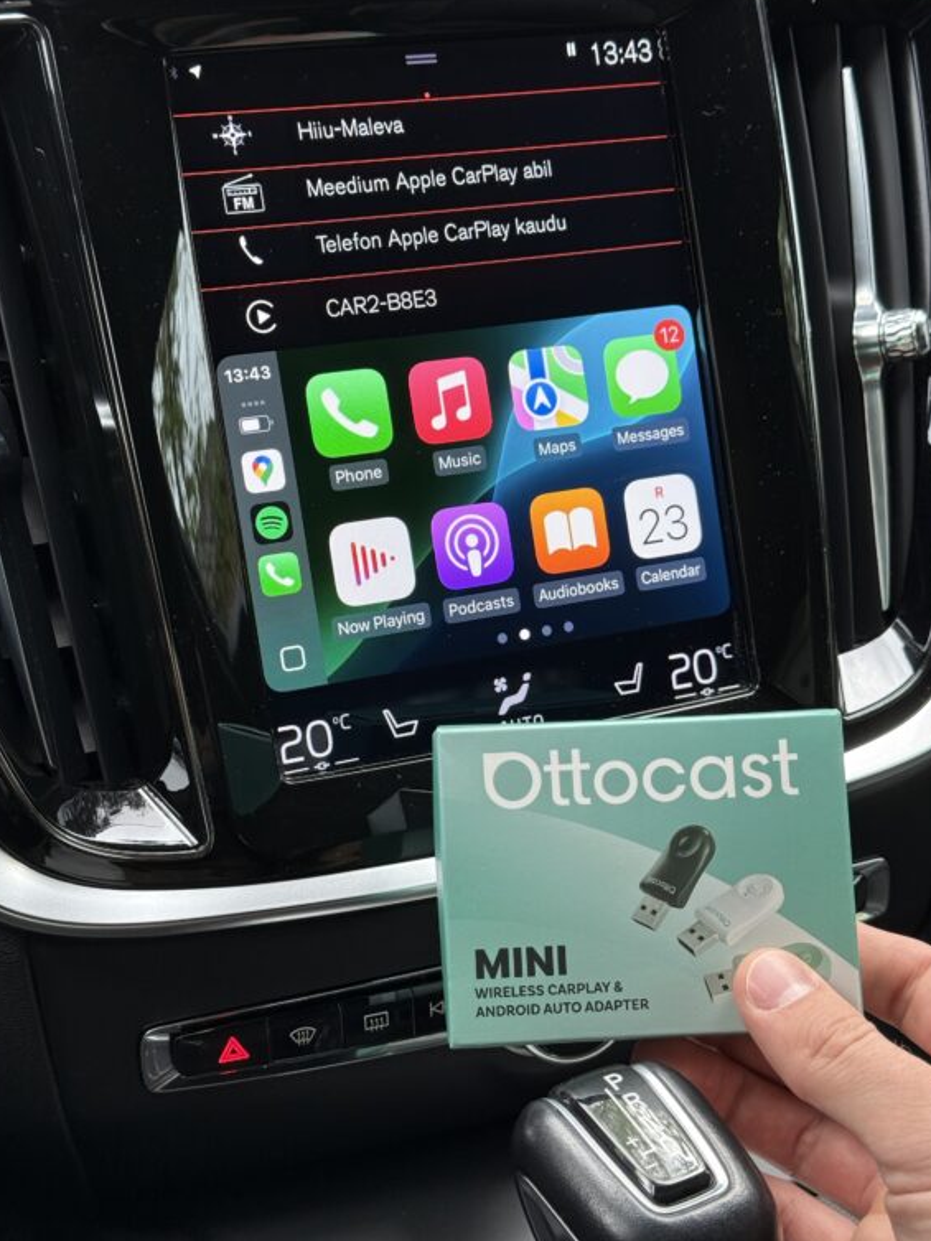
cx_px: 475
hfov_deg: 28.6
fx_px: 1828
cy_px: 595
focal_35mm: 51
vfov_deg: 37.5
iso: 100
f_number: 1.78
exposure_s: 1/122
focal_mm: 6.76
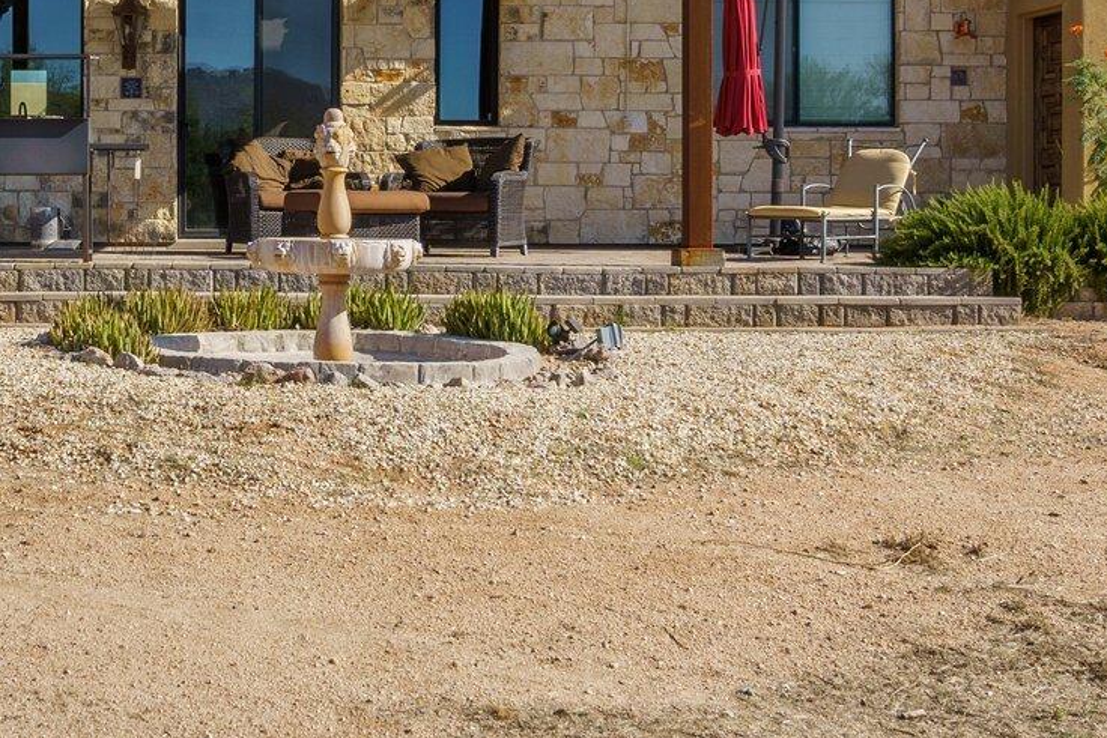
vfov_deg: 21.1
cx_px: 191
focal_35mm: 64
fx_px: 1968
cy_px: 201
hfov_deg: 30.5
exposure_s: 1/320
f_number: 13
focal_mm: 23
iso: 400
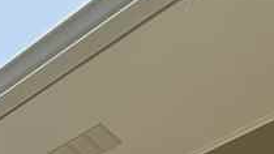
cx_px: 68
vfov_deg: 8.2
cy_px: 596
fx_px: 676
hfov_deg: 22.7
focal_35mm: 93
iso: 50
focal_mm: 2.22
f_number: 2.2
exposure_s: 1/2618
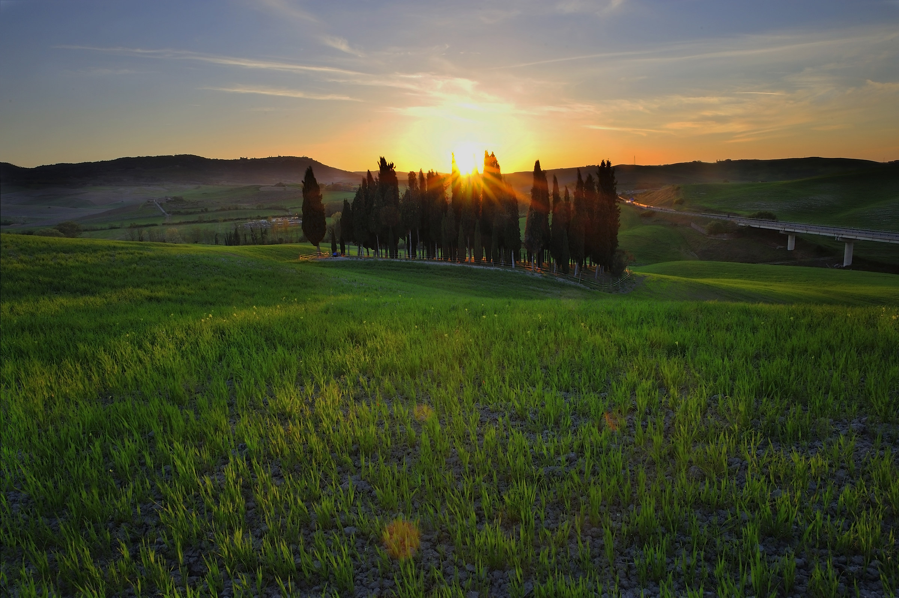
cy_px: 299
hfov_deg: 73.8
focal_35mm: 24
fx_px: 599
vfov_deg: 53.1
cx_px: 450
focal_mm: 24
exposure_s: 1/50
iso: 400
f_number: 22
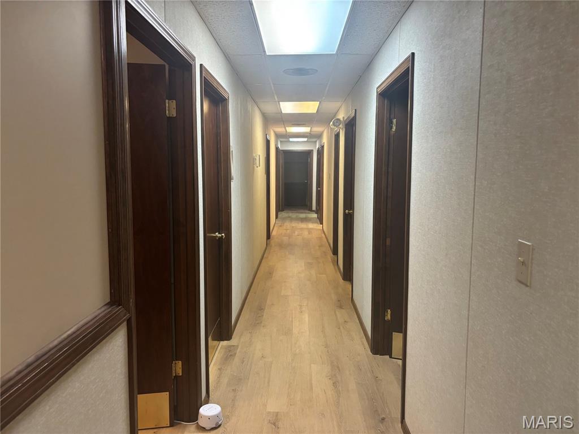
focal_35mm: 26
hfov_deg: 67.3
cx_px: 290
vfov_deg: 53.1
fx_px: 435
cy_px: 217
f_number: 1.6
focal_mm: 5.96
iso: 200
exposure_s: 1/60
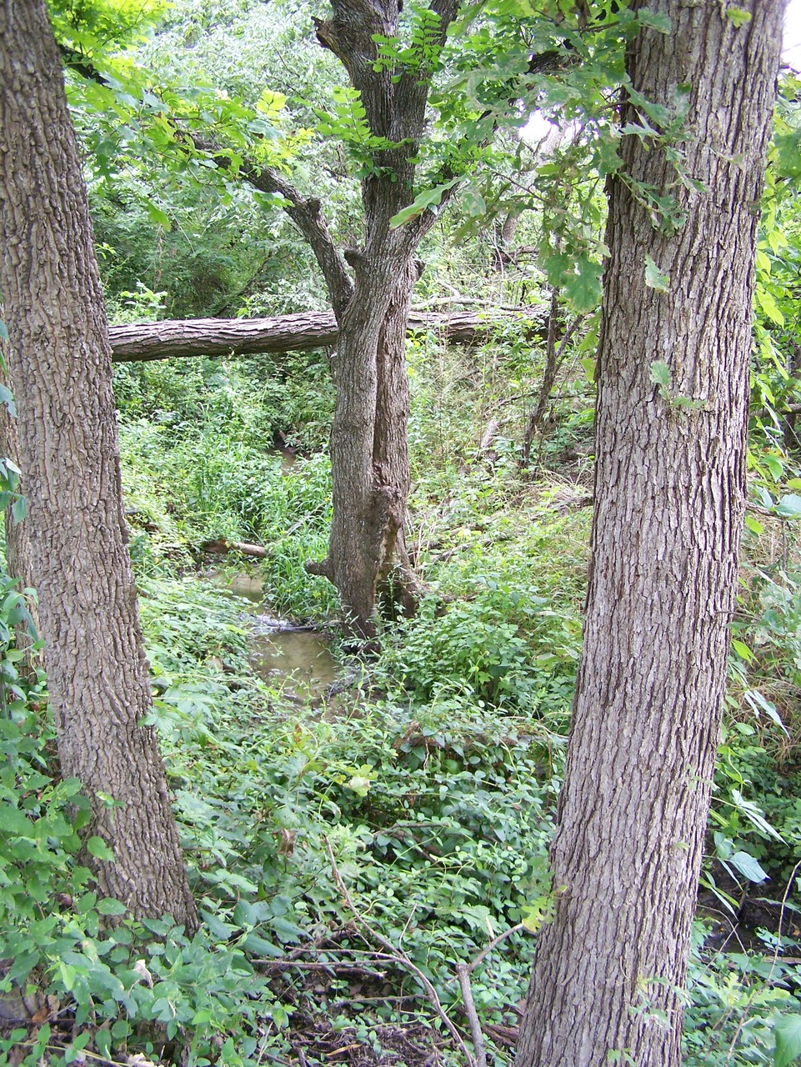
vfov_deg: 49.0
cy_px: 534
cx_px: 400
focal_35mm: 38
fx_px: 1172
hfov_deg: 37.7
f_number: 2.8
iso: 125
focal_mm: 6.3
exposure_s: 1/30
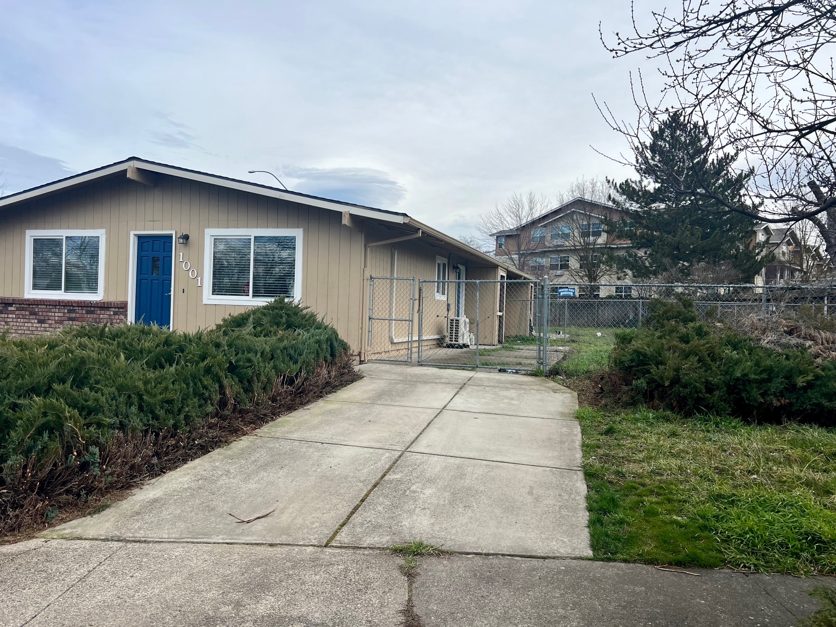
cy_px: 314
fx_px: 628
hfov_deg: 67.3
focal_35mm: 26
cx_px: 418
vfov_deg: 53.1
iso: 50
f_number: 1.5
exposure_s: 1/3831
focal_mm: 5.7
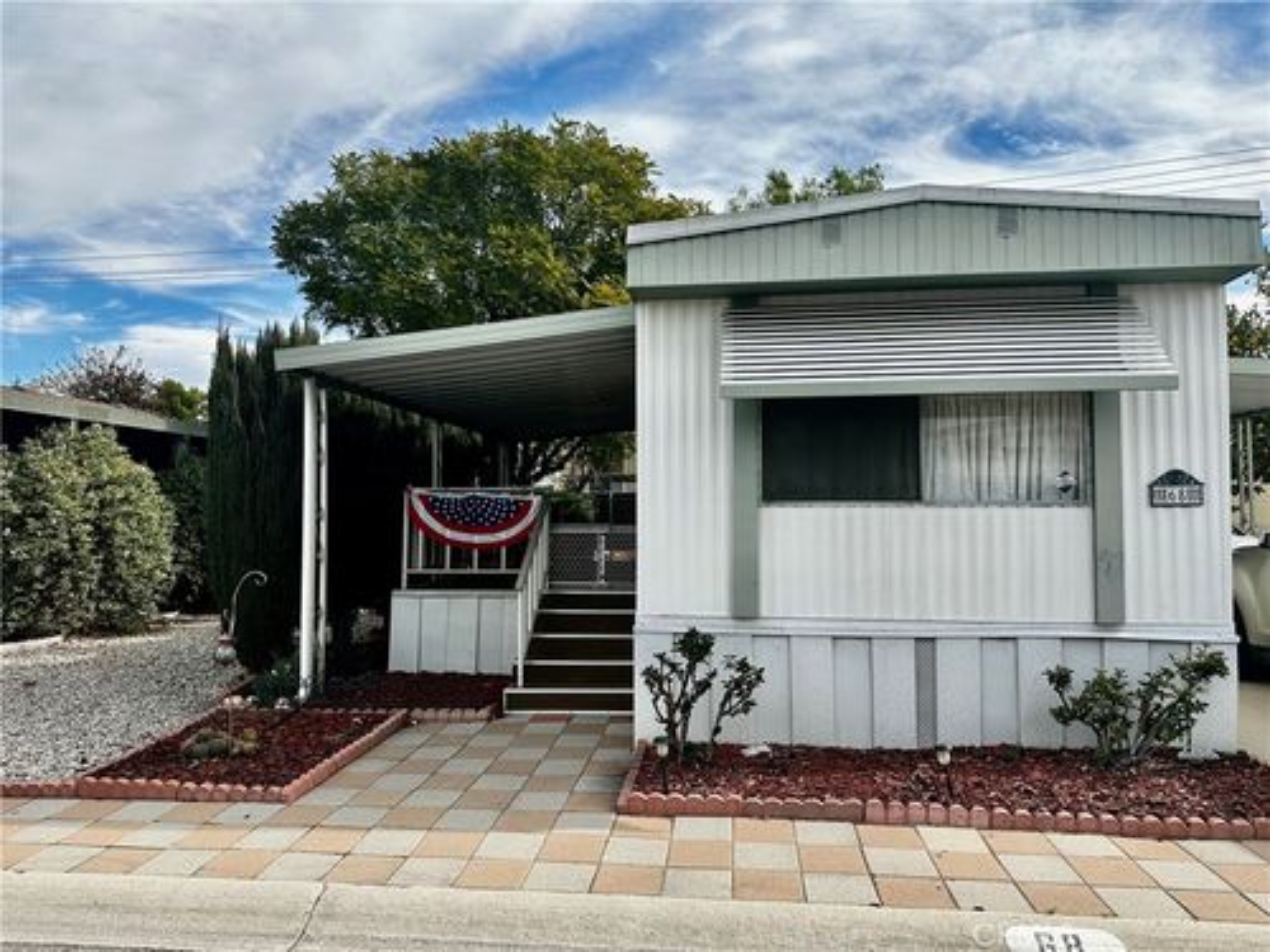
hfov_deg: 71.6
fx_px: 881
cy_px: 476
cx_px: 635
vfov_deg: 56.8
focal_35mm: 24
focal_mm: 6.86
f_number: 1.78
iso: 80
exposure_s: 1/3247
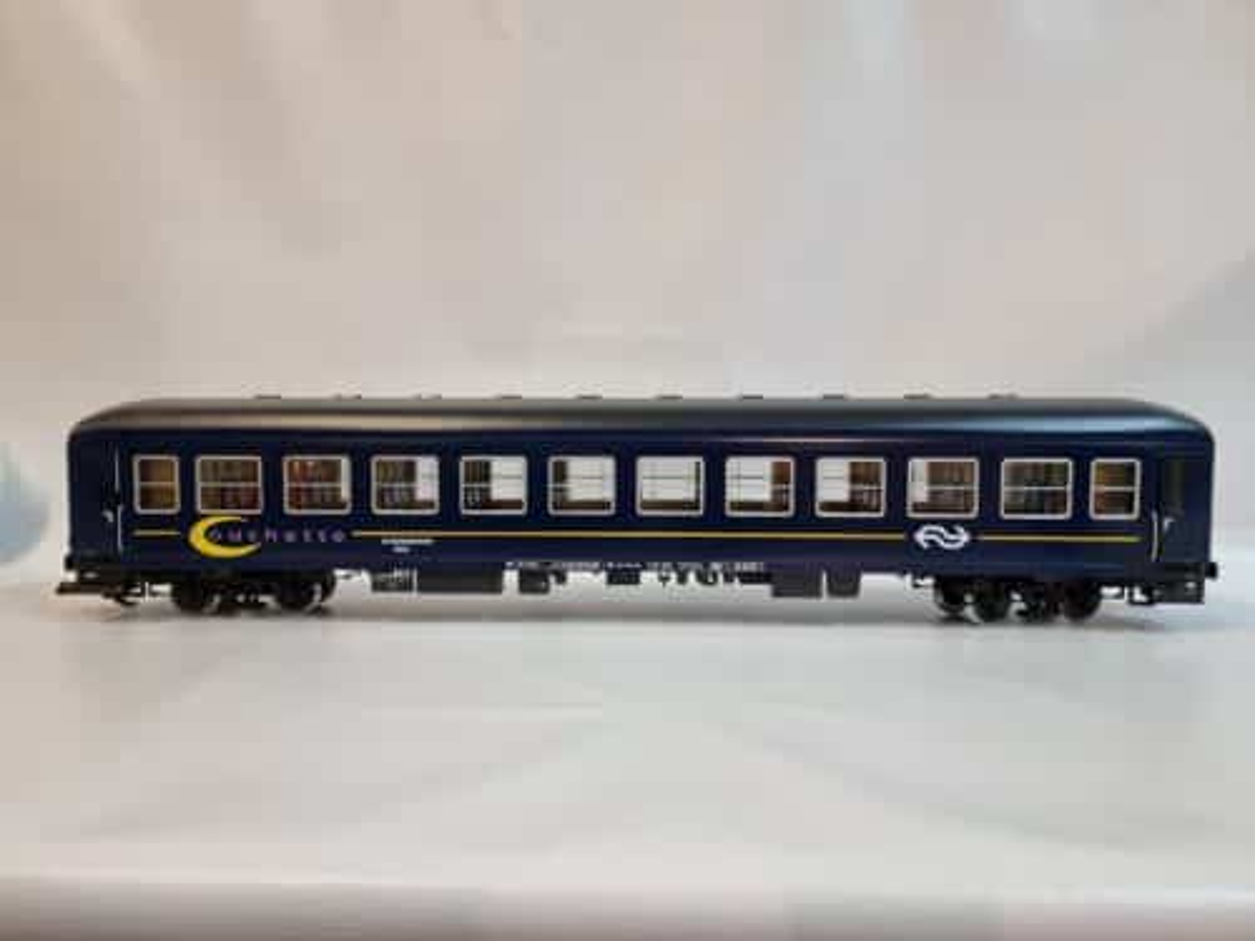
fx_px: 870
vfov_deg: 56.8
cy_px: 470
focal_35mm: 24
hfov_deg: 71.6
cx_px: 628
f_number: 1.8
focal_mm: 6.7
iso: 200
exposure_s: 1/100
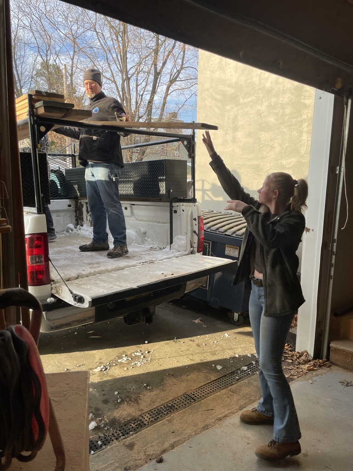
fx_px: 354
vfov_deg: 67.3
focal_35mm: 26
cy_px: 236
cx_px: 176
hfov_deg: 53.1
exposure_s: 1/720
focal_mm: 4.2
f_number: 1.6
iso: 32
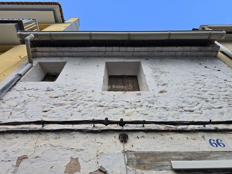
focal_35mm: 23
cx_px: 116
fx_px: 154
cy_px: 87
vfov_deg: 58.8
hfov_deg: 74.0
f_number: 1.7
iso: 20
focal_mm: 6.3
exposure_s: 1/180
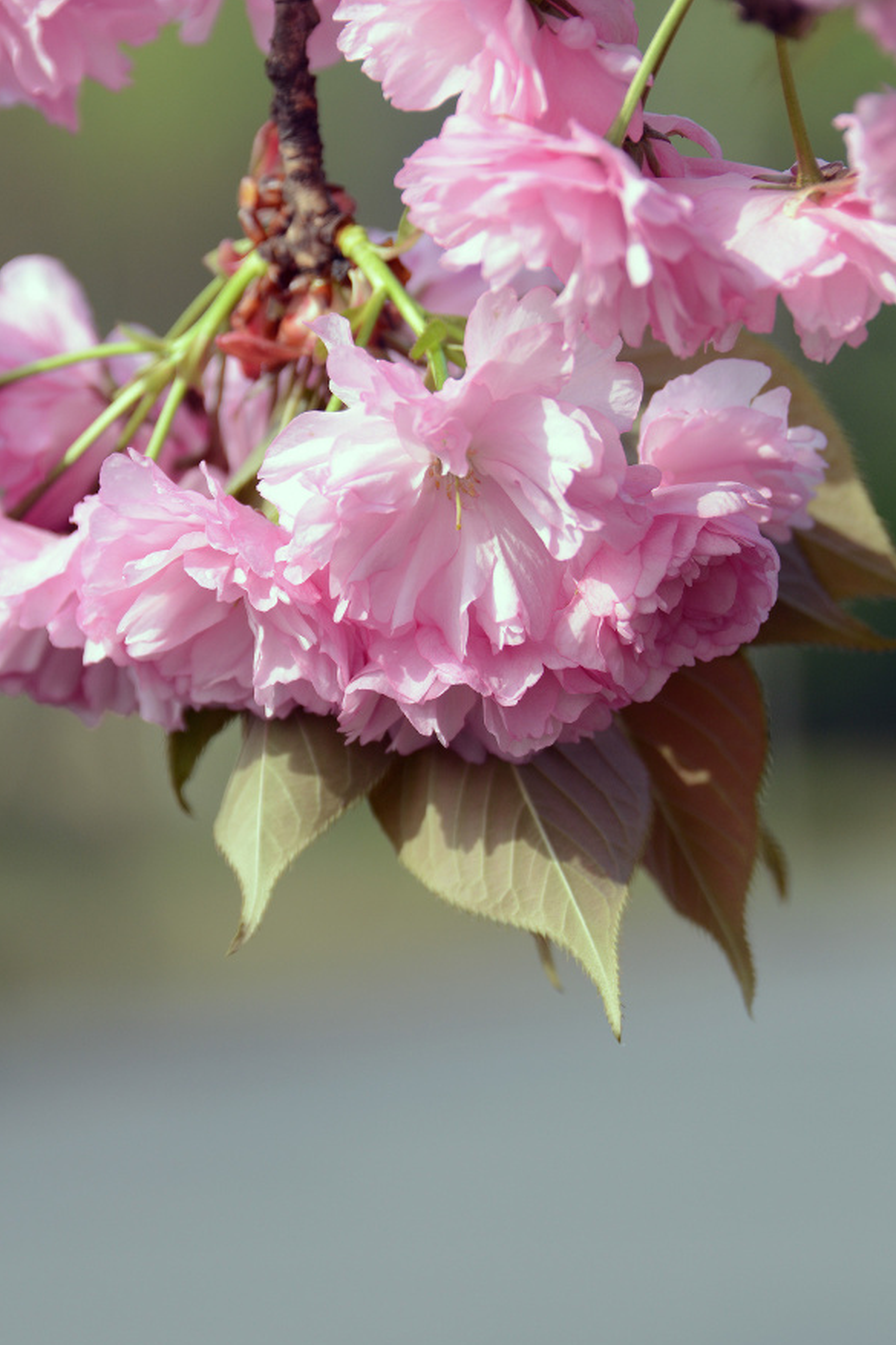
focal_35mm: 246
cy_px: 545
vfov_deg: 8.4
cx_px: 363
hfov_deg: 5.6
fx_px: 9187
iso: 200
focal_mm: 180
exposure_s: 1/320
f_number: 5.6
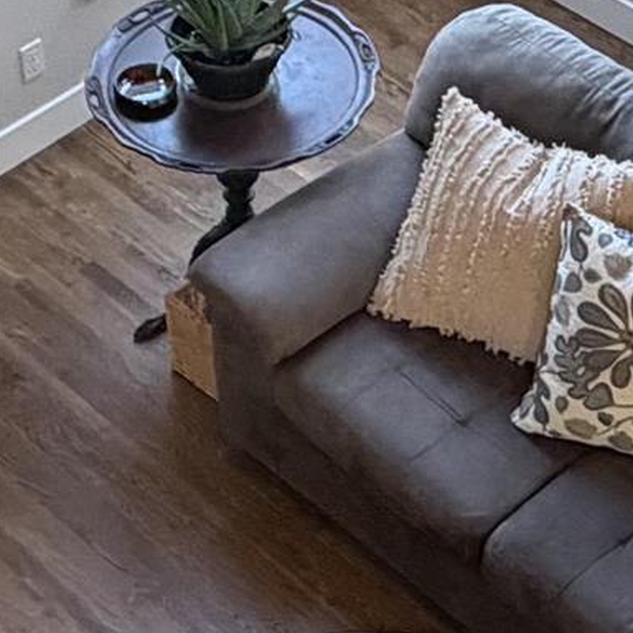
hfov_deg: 17.6
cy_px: 254
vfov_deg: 17.6
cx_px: 308
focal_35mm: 99
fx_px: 2048
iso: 400
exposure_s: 1/60
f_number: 2.2
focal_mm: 2.22
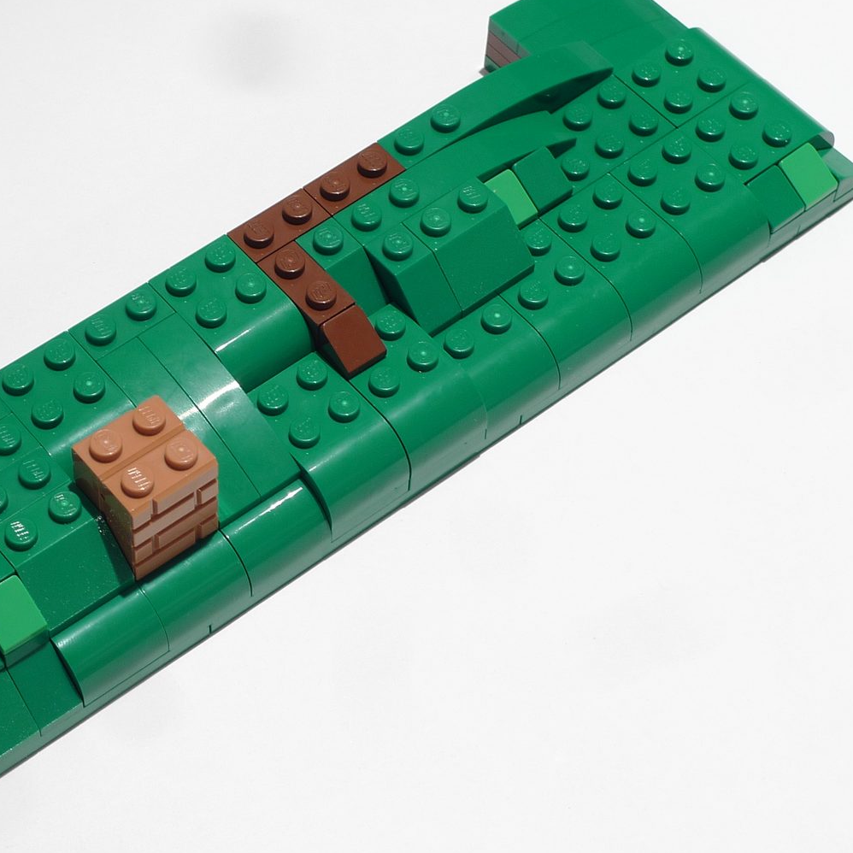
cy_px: 436
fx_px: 2342
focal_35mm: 84
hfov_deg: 20.4
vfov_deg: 20.6
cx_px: 152
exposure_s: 1/2.5
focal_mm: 11.1
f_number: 4.5
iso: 80
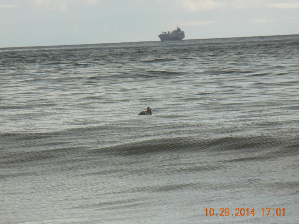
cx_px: 140
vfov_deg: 4.5
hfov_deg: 6.0
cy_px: 114
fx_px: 2876
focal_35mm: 333
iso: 160
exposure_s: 1/505
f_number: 5.6
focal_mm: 54
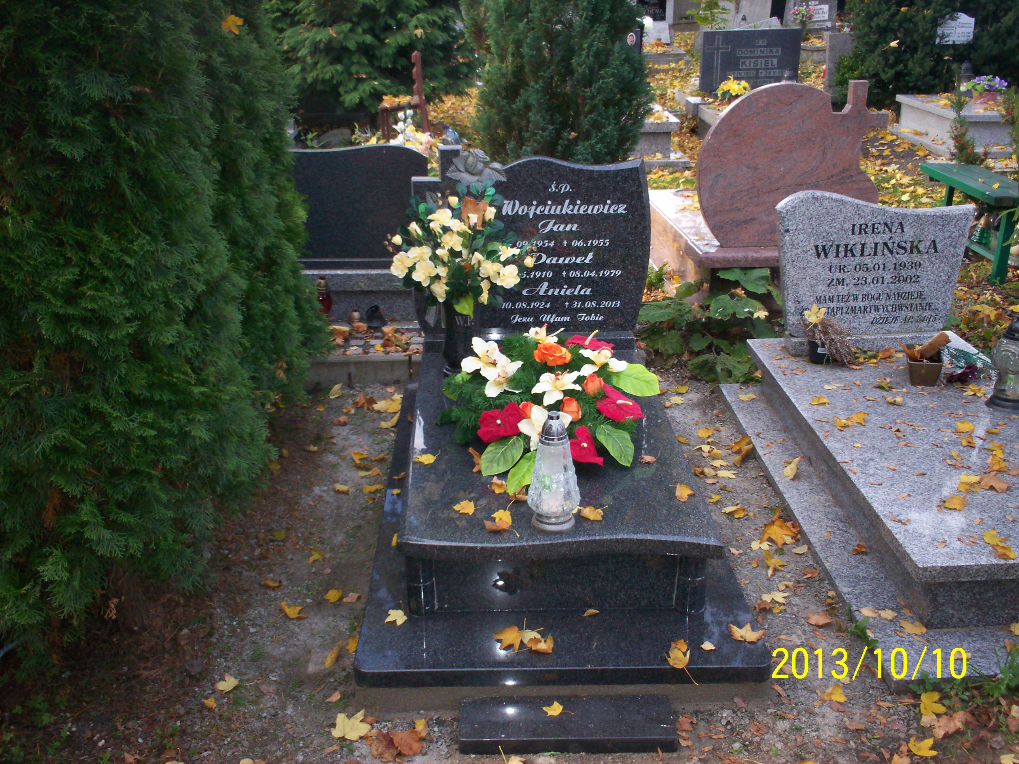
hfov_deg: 51.4
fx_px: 1060
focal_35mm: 36
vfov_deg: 39.7
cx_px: 510
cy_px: 382
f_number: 4.5
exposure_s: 1/60
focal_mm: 6
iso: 140
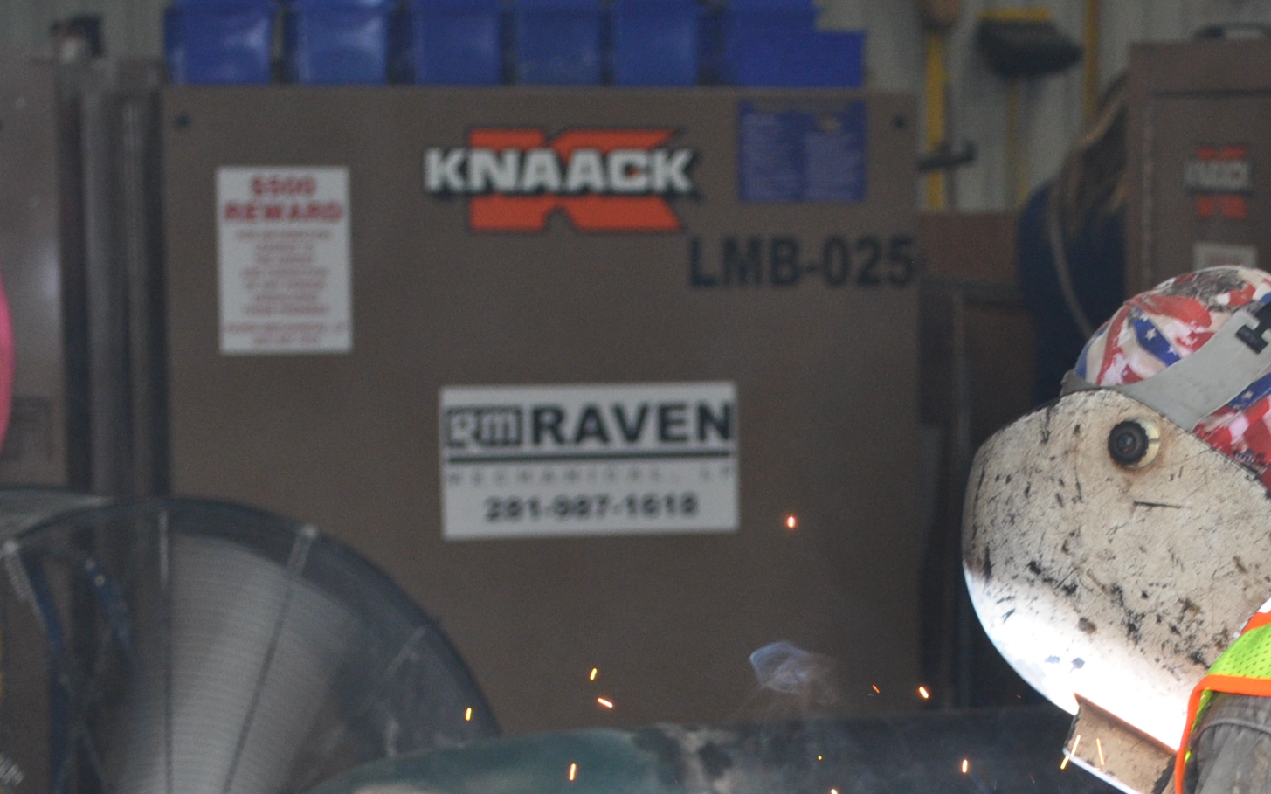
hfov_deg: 15.3
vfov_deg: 9.7
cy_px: 758
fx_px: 4676
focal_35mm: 135
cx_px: 1087
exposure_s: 1/125
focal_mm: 40
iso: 500
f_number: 5.3
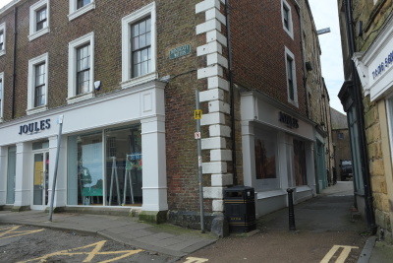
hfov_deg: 54.4
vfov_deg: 37.9
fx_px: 382
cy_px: 132
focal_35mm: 35
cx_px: 196
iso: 400
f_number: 6.4
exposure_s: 1/400
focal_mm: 23
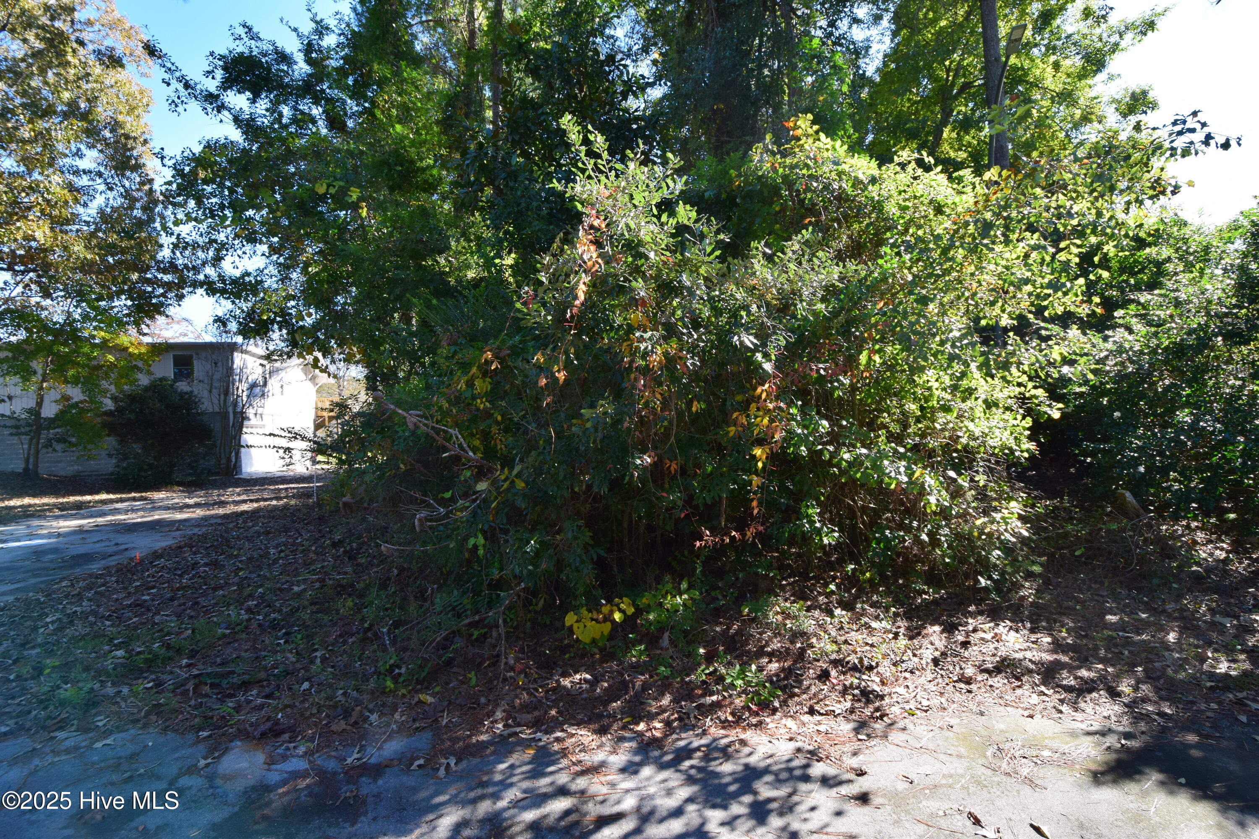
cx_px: 630
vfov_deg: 77.3
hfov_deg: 100.4
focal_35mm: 15
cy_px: 420
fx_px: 525
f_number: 9
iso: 400
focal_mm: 10
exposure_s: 1/125
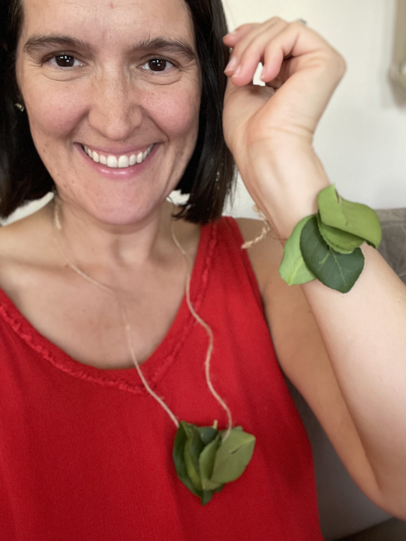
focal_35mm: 30
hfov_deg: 46.8
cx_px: 203
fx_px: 469
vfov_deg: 60.0
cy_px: 270
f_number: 2.2
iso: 400
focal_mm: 2.71
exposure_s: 1/50
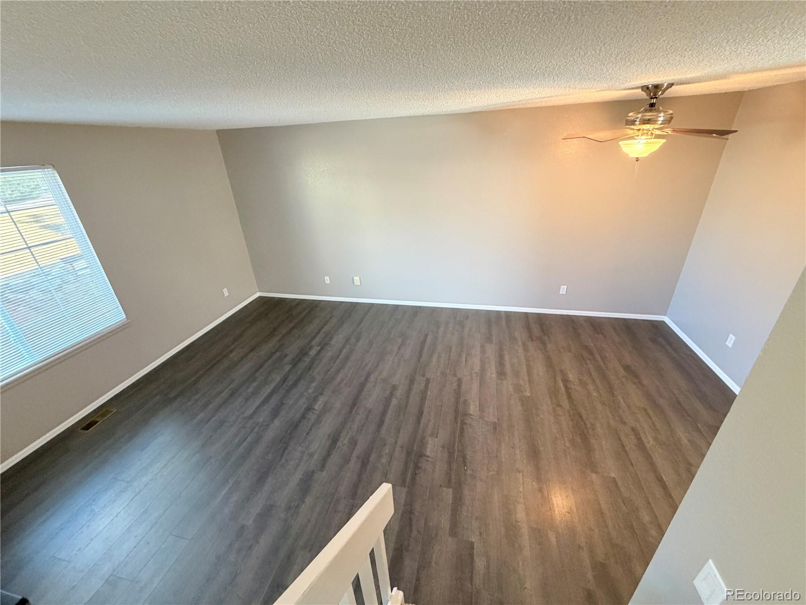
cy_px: 302
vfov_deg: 85.7
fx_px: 326
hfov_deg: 102.1
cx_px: 403
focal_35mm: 14
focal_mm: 2.22
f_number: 2.2
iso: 400
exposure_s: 1/60
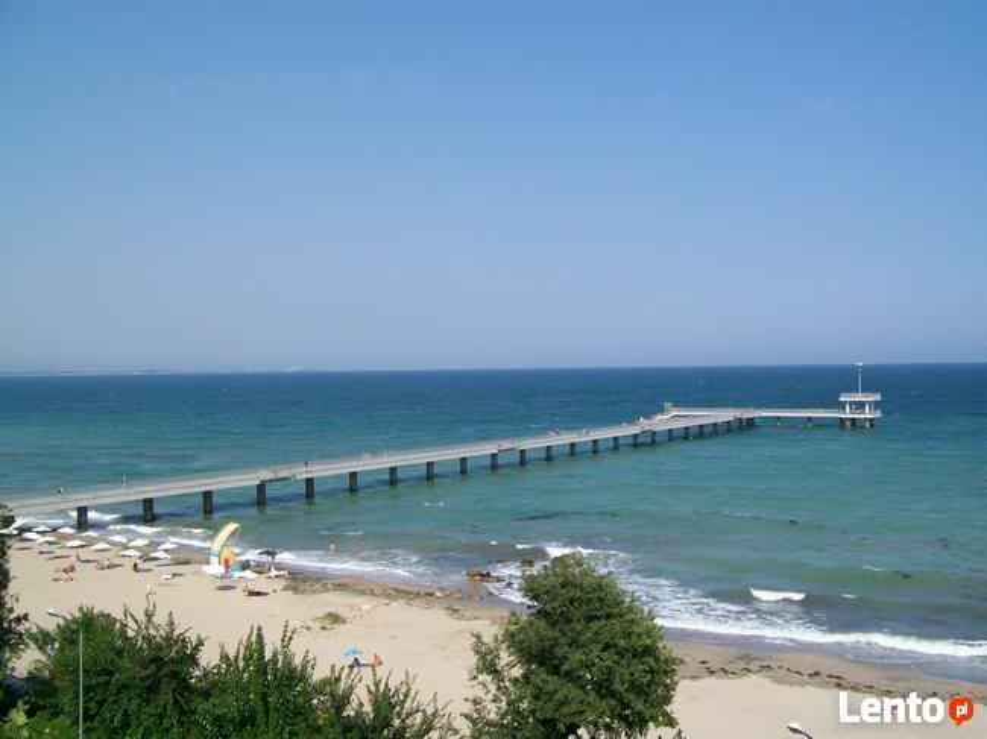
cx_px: 494
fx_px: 969
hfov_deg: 54.0
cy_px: 370
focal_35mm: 34
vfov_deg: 41.8
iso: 64
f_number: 4.9
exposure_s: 1/500
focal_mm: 6.1
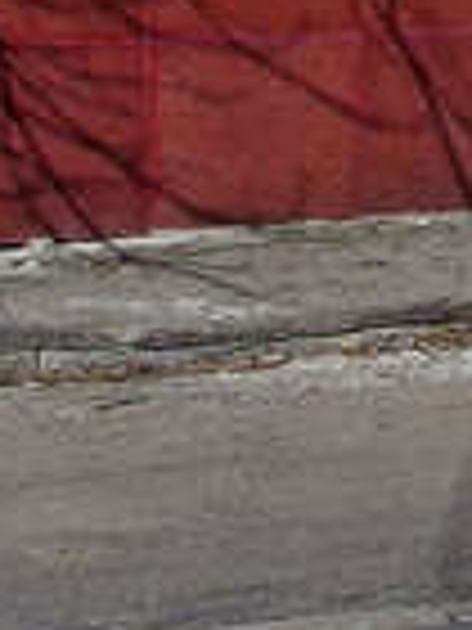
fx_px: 4854
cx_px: 1731
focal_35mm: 267
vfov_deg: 7.3
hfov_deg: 5.1
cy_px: -279
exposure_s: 1/1000
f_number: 4
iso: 100
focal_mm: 7.5
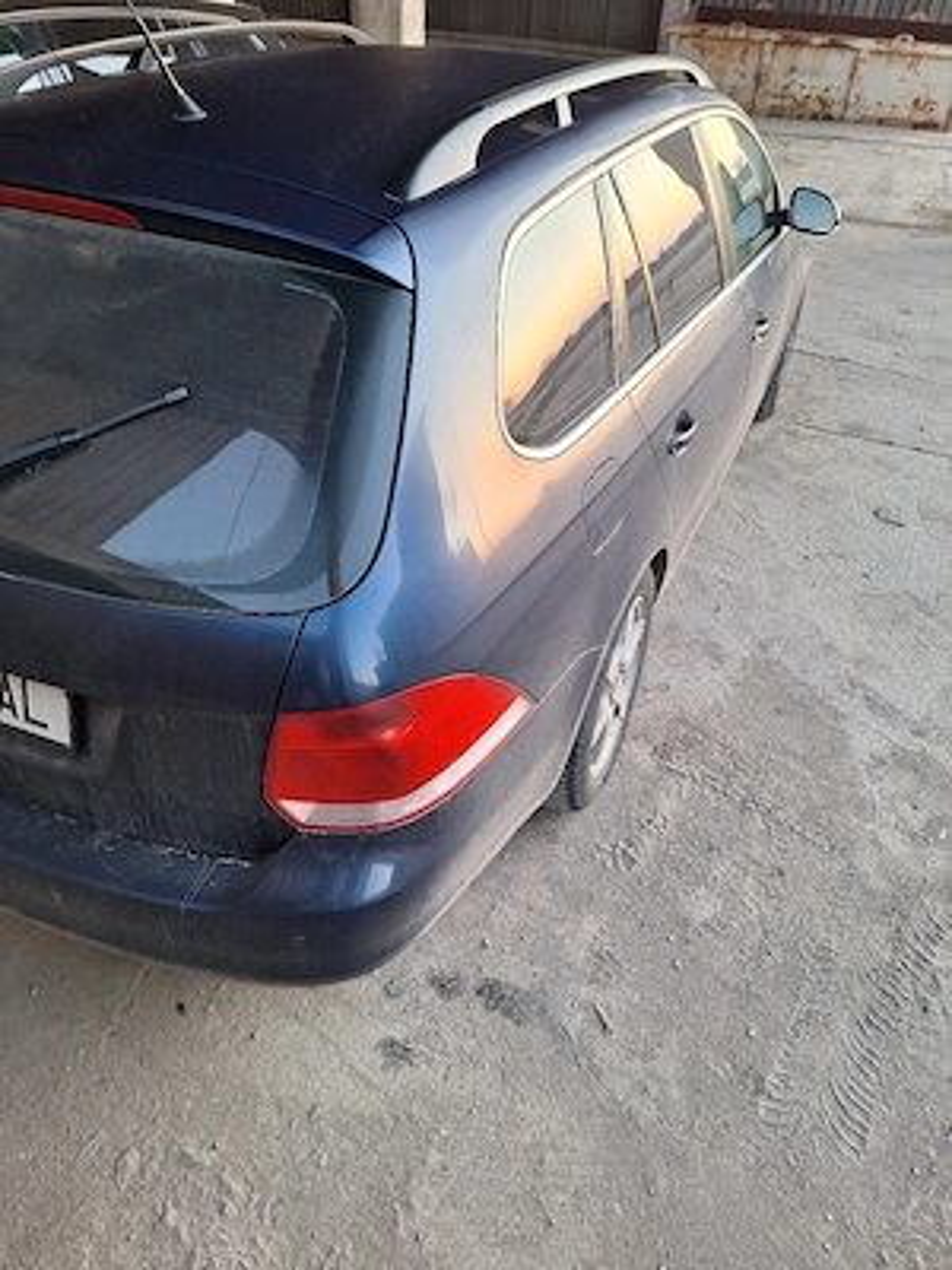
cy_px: 635
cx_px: 476
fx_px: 843
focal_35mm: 23
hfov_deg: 58.9
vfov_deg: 73.9
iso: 125
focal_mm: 5.54
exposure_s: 1/50
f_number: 1.8
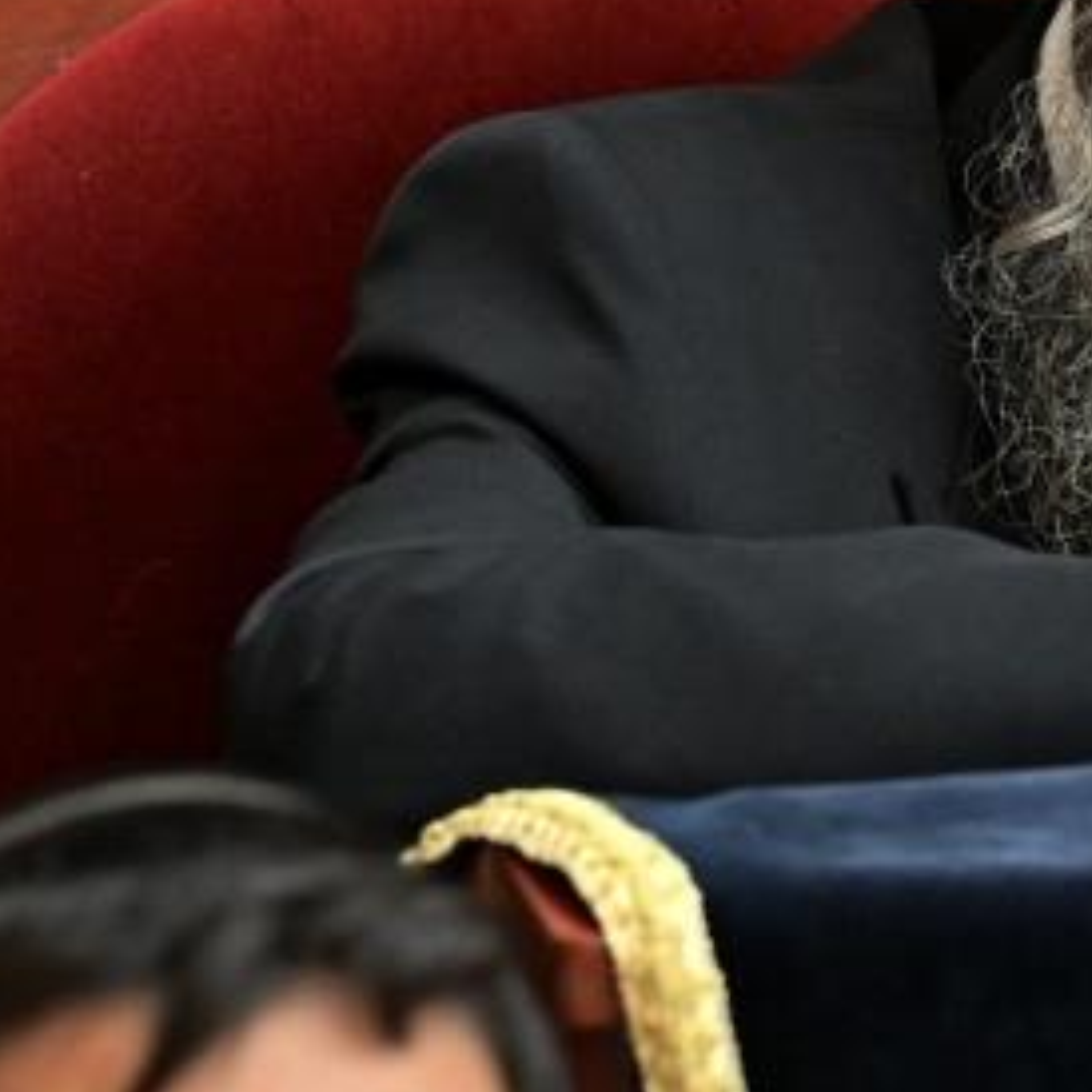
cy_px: -94
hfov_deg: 4.3
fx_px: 14419
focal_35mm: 404
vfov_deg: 4.3
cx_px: 1574
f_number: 4
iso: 1000
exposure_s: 1/160
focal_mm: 85
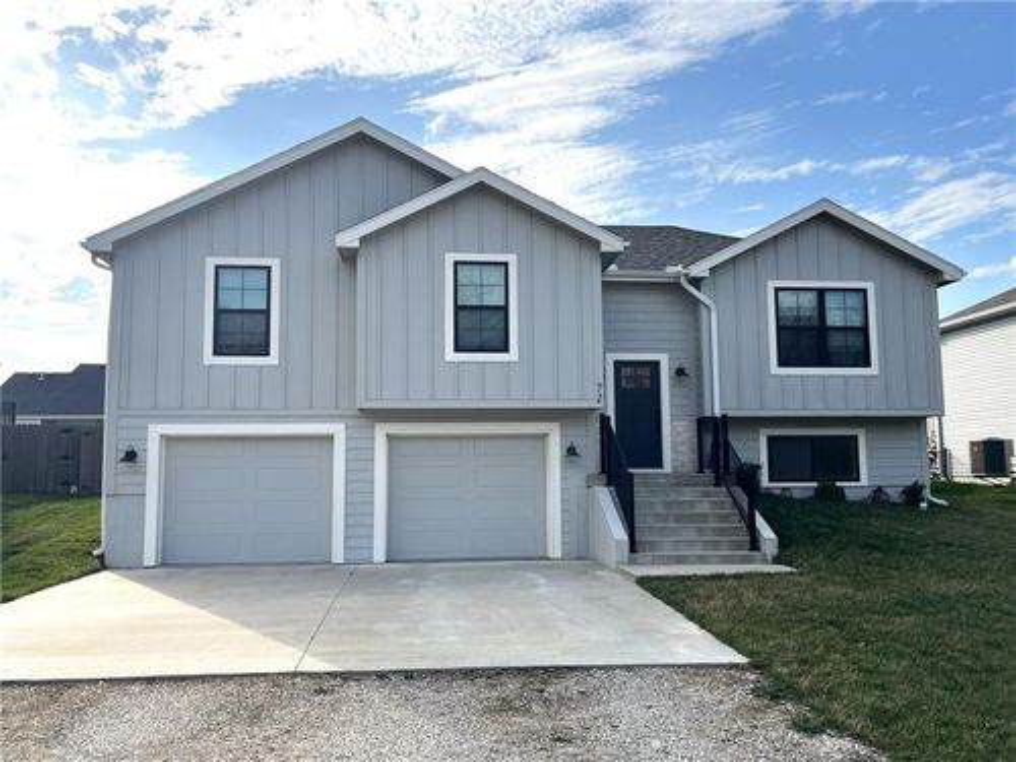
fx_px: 851
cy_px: 381
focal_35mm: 29
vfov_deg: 48.2
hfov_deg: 61.7
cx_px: 508
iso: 50
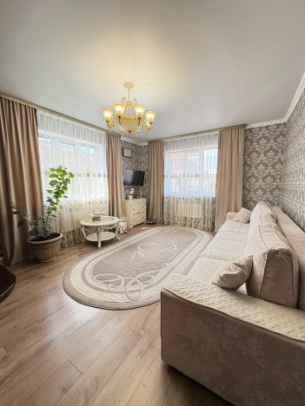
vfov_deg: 102.1
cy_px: 203
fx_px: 164
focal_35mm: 14
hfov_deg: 85.7
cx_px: 152
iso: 250
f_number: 2.2
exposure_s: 1/72
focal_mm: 2.22
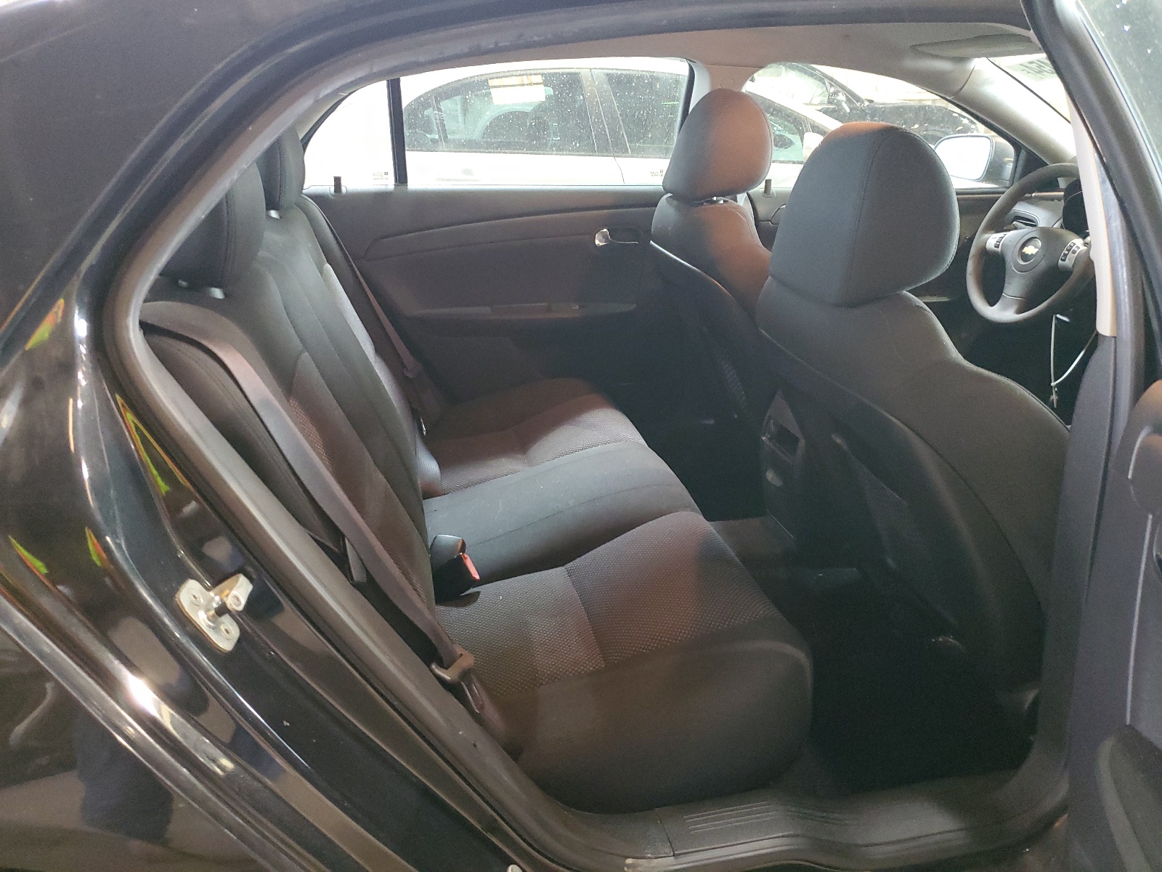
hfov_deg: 67.3
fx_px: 873
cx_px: 581
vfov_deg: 53.1
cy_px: 436
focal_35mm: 26
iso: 439
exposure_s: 1/15
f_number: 1.5
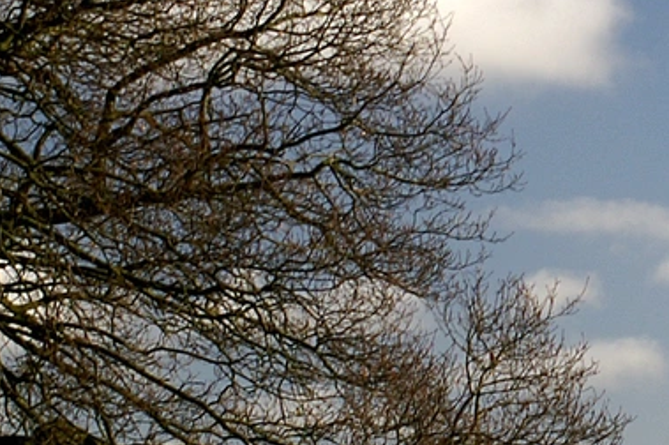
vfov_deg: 5.3
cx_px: 621
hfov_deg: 8.0
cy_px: 161
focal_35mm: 257
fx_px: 4772
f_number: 7.1
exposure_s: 1/80
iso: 100
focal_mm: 40
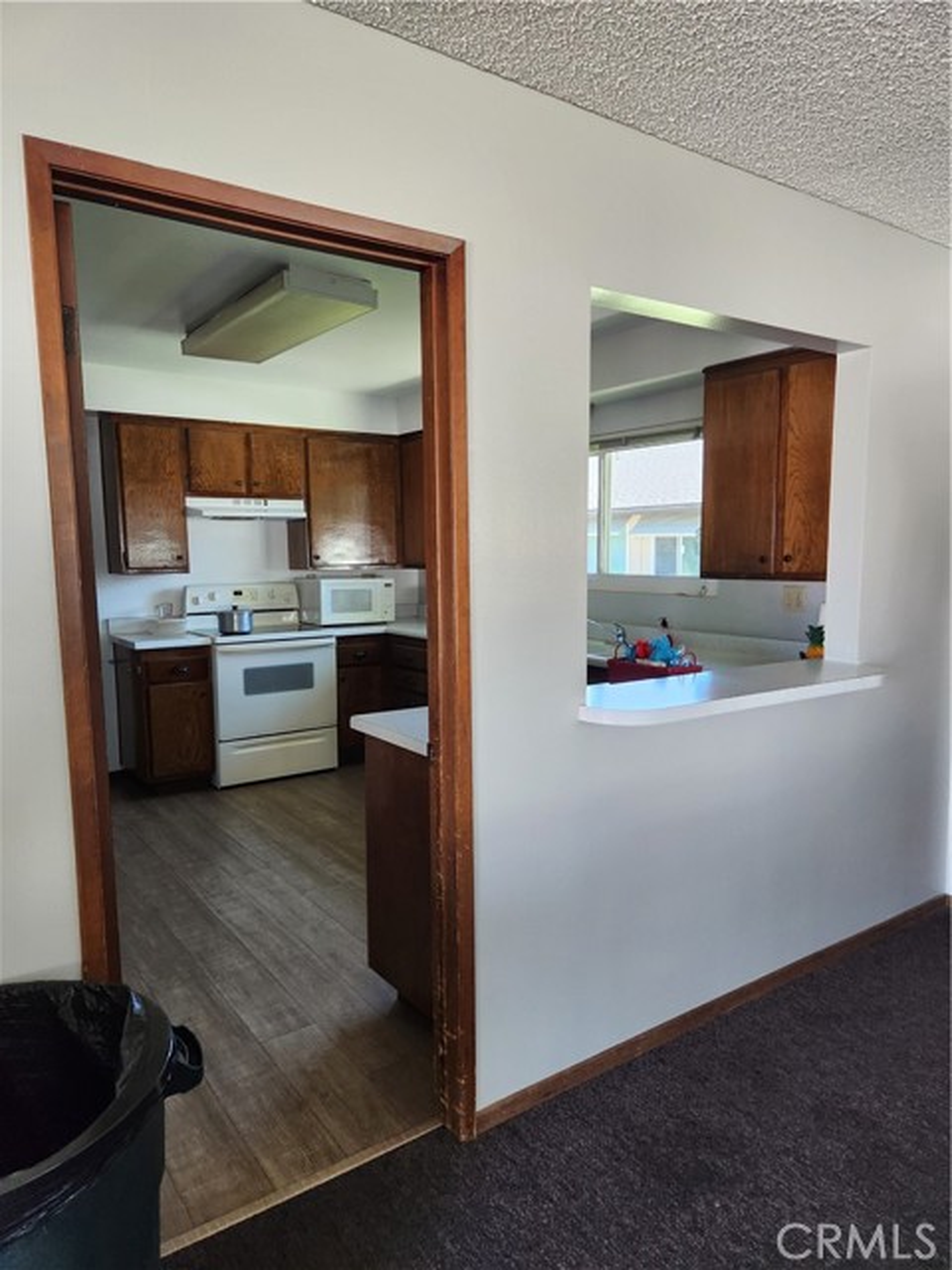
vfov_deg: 73.9
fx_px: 843
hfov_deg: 58.9
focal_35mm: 23
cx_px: 476
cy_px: 635
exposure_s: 1/180
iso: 200
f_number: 1.8
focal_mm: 5.4
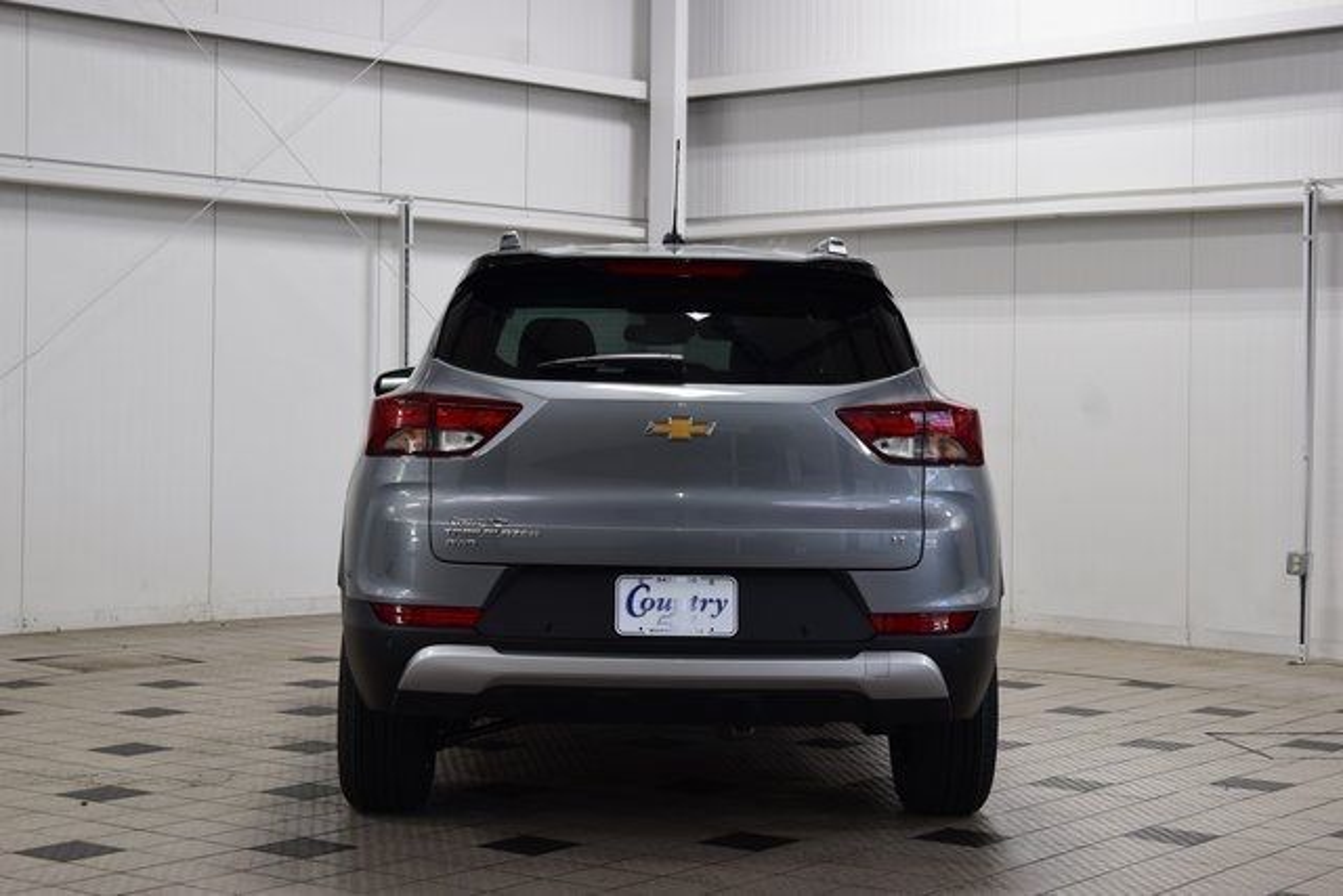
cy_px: 448
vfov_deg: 21.6
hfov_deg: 31.9
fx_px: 2351
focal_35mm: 63
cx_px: 672
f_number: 6.3
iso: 400
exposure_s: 1/25
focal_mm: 42
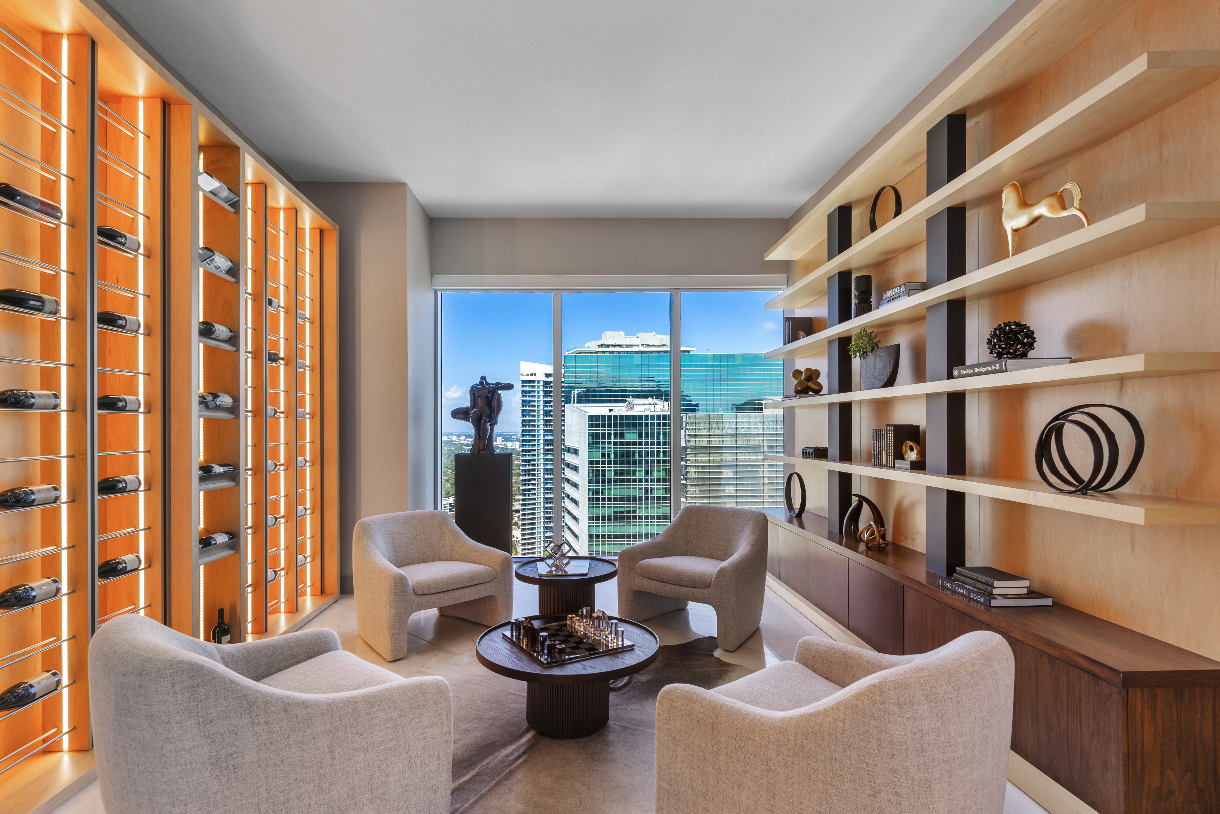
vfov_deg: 70.5
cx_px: 610
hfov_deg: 93.3
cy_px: 407
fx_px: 576
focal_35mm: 17
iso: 320
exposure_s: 1/25
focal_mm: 17
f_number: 7.1
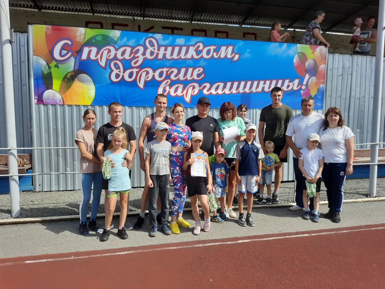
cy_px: 144
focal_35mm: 24
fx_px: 267
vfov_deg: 56.8
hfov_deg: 71.6
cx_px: 192
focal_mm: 5.23
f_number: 1.8
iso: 20
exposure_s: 1/697
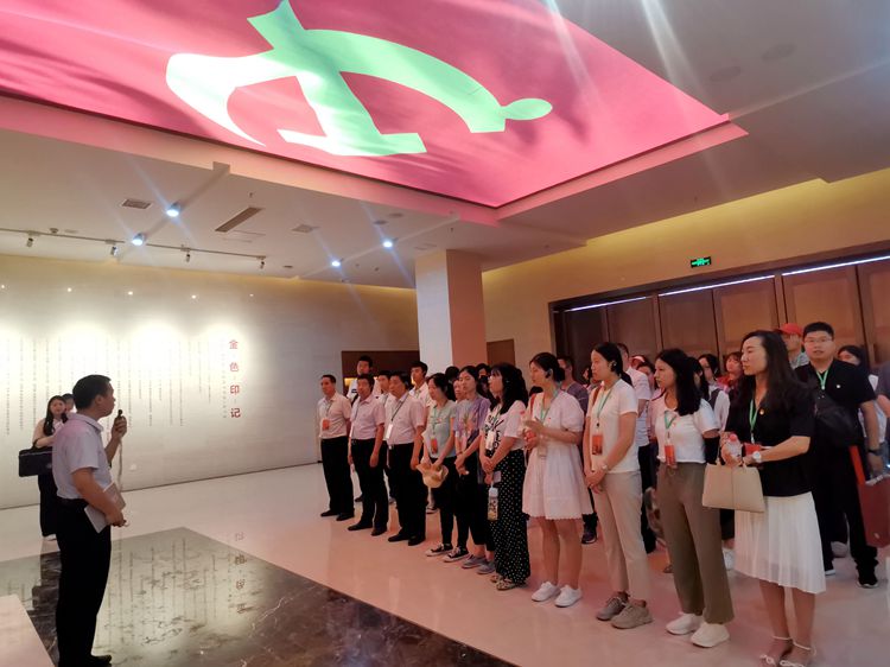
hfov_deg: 76.4
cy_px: 334
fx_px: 565
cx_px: 445
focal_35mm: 22
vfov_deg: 61.1
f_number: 2.2
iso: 250
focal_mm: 2.23
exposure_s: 1/33.3
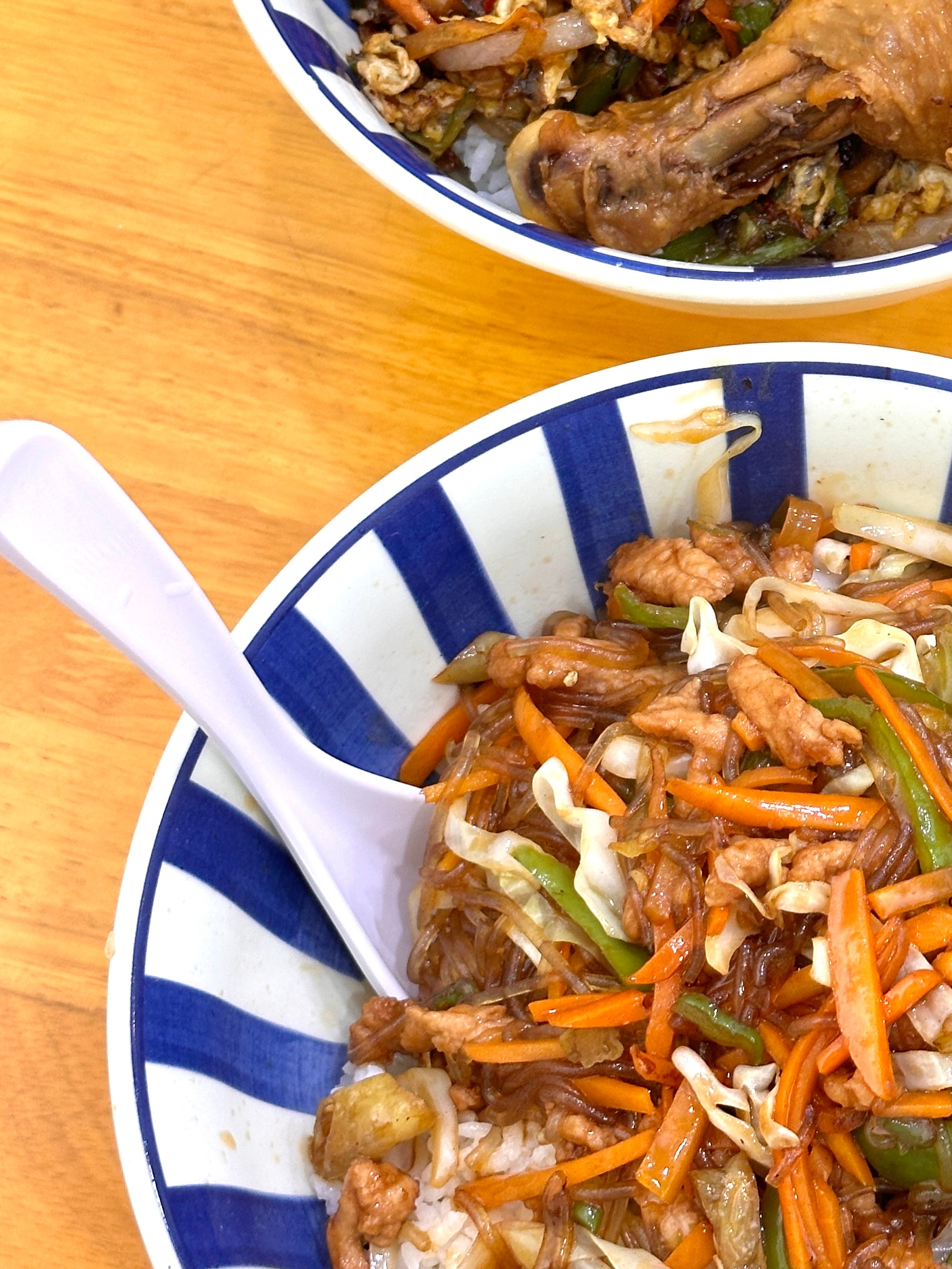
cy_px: 488
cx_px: 761
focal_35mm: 80
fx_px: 2934
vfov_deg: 24.4
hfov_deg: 18.3
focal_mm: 6.86
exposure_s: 1/60
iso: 100
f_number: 1.78
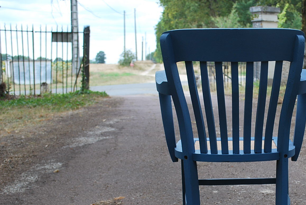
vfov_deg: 18.6
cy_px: 157
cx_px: 252
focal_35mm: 73
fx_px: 620
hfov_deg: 27.1
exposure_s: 1/125
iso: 140
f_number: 5.6
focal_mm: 29
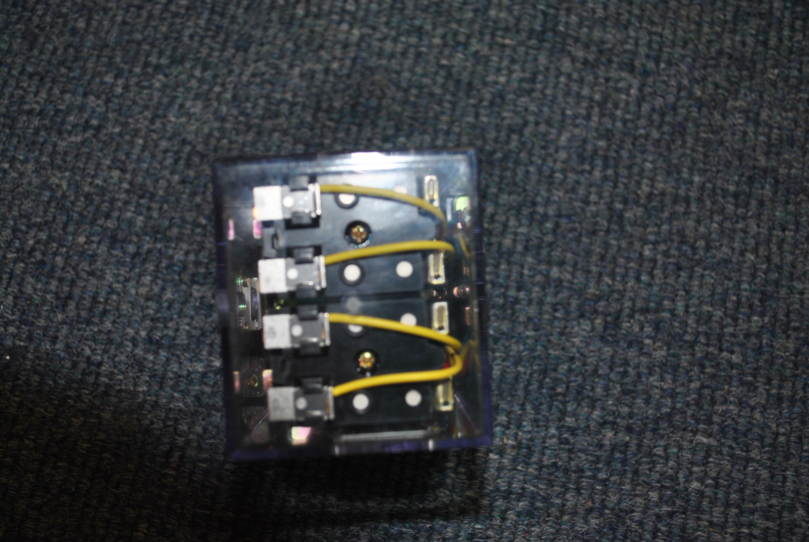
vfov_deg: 32.0
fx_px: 945
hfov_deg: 46.3
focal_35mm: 42
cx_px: 404
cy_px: 271
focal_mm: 28
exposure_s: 1/60
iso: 200
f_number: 4.5
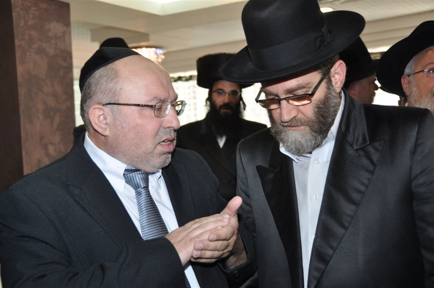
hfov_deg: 41.2
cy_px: 144
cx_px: 217
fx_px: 578
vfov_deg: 28.0
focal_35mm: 48
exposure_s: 1/60
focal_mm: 32
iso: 400
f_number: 5
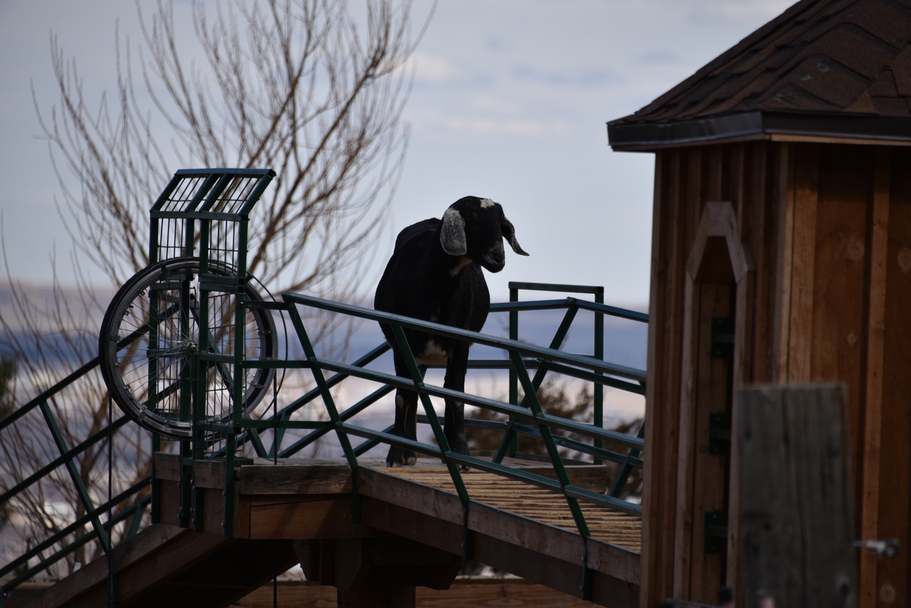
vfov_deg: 4.6
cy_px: 304
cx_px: 456
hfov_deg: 6.9
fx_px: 7593
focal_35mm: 300
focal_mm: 300
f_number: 5.6
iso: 110
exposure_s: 1/640
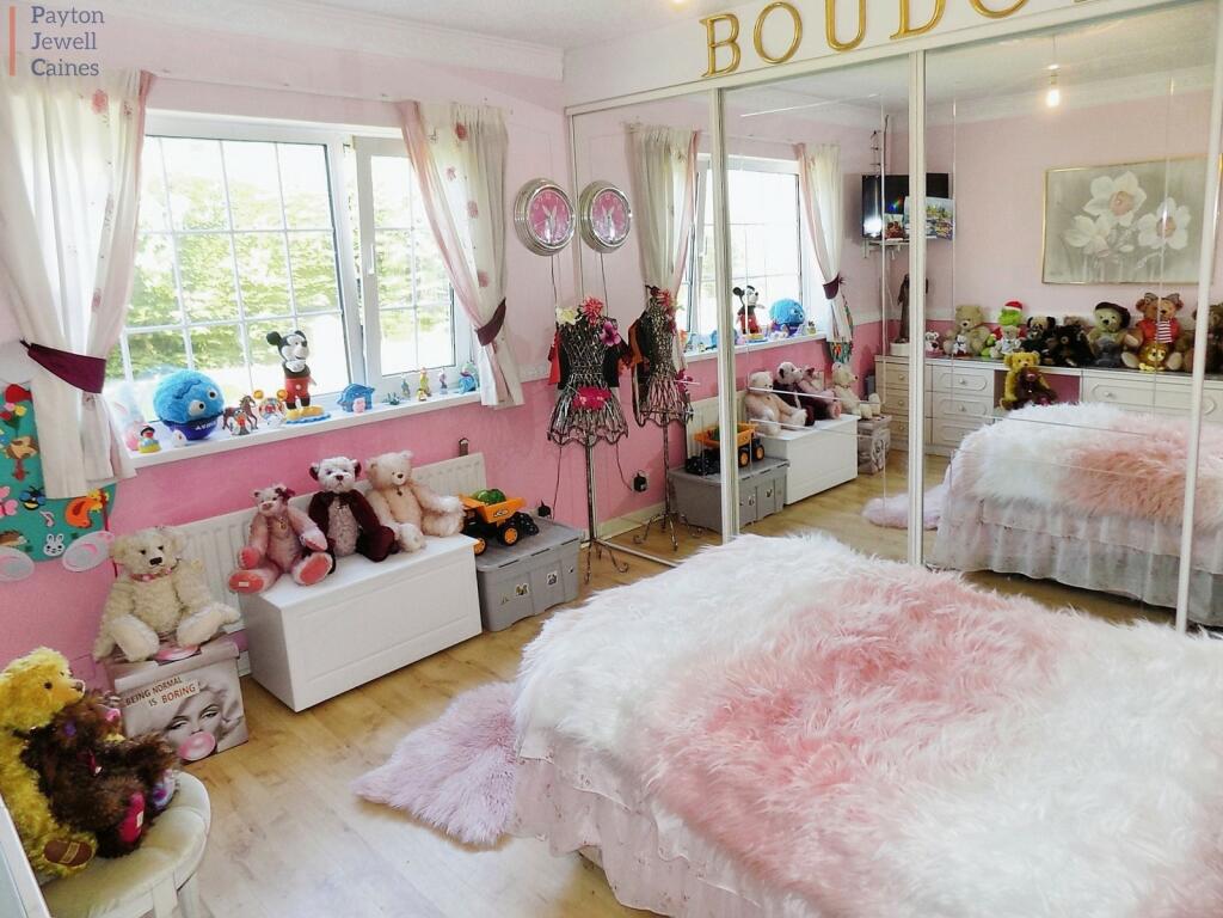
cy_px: 459
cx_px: 612
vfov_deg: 58.9
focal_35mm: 23
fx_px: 813
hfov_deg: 73.9
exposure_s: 1/30
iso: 125
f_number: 3.1
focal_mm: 4
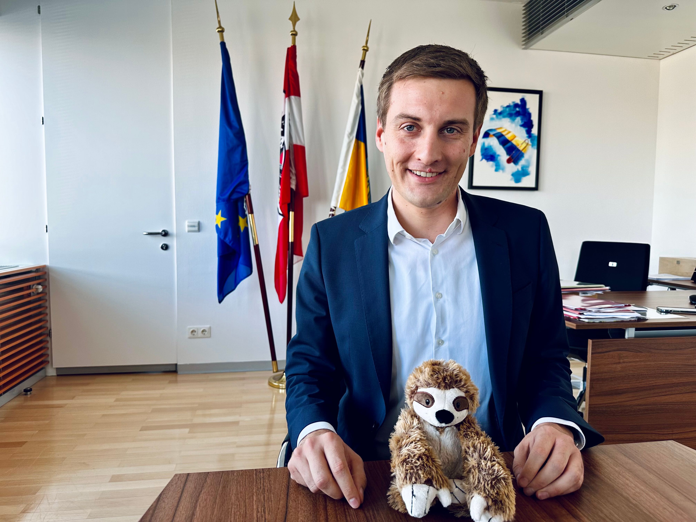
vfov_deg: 56.8
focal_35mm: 24
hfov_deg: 71.6
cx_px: 348
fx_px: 483
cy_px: 261
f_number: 1.78
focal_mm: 6.86
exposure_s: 1/121
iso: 100
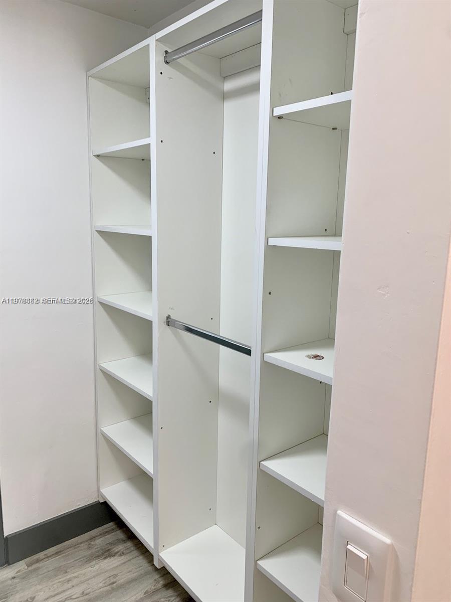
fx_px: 452
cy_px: 301
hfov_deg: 53.1
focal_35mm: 26
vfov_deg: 67.3
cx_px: 226
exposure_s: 1/120
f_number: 1.8
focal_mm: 4.25
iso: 80
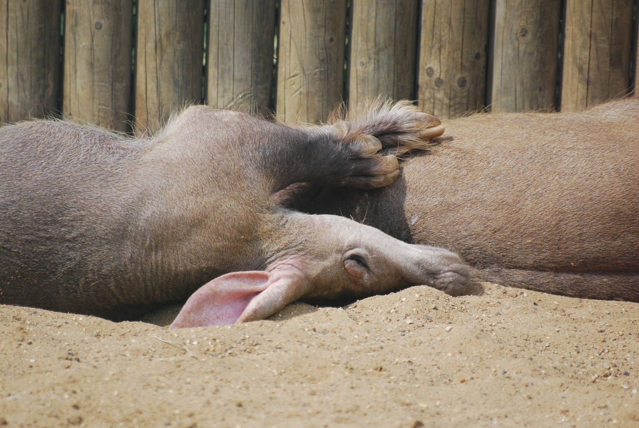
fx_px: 7997
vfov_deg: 3.1
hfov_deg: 4.6
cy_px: 214
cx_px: 320
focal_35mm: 450
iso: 360
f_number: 5.6
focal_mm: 300
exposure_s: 1/500
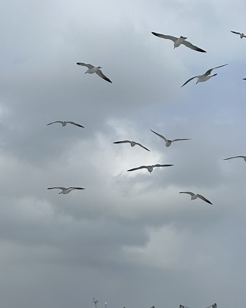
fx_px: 637
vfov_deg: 26.9
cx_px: 76
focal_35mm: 70
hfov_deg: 21.7
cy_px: 210
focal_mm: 6.86
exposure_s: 1/8197
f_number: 1.78
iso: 80
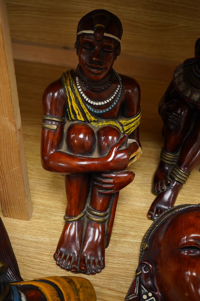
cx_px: 100
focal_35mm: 45
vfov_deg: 43.6
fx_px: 375
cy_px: 150
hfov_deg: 29.9
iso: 1250
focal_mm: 30
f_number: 5.6
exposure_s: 1/125
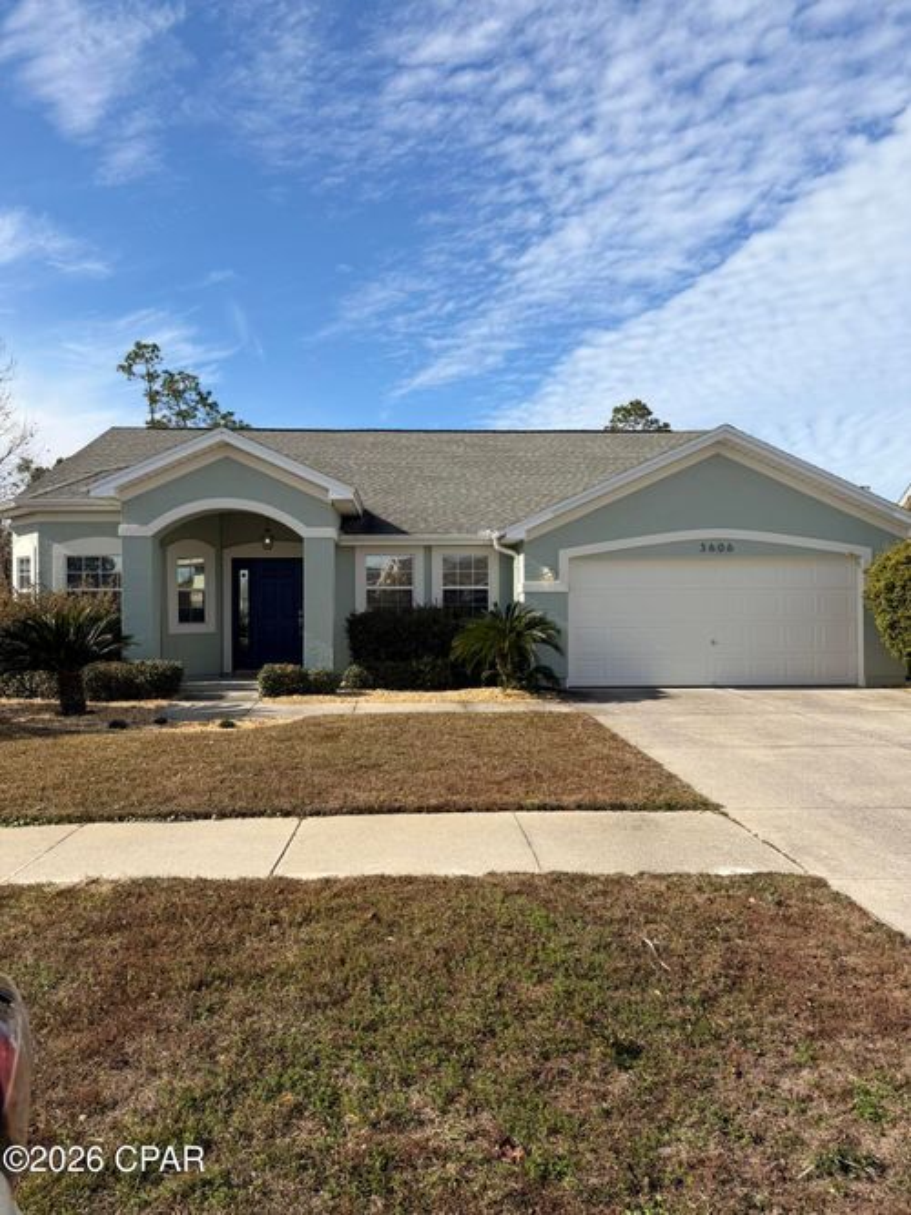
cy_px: 608
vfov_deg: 71.6
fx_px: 842
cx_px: 456
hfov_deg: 56.8
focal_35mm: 24
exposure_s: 1/4975
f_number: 1.78
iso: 80
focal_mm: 6.76
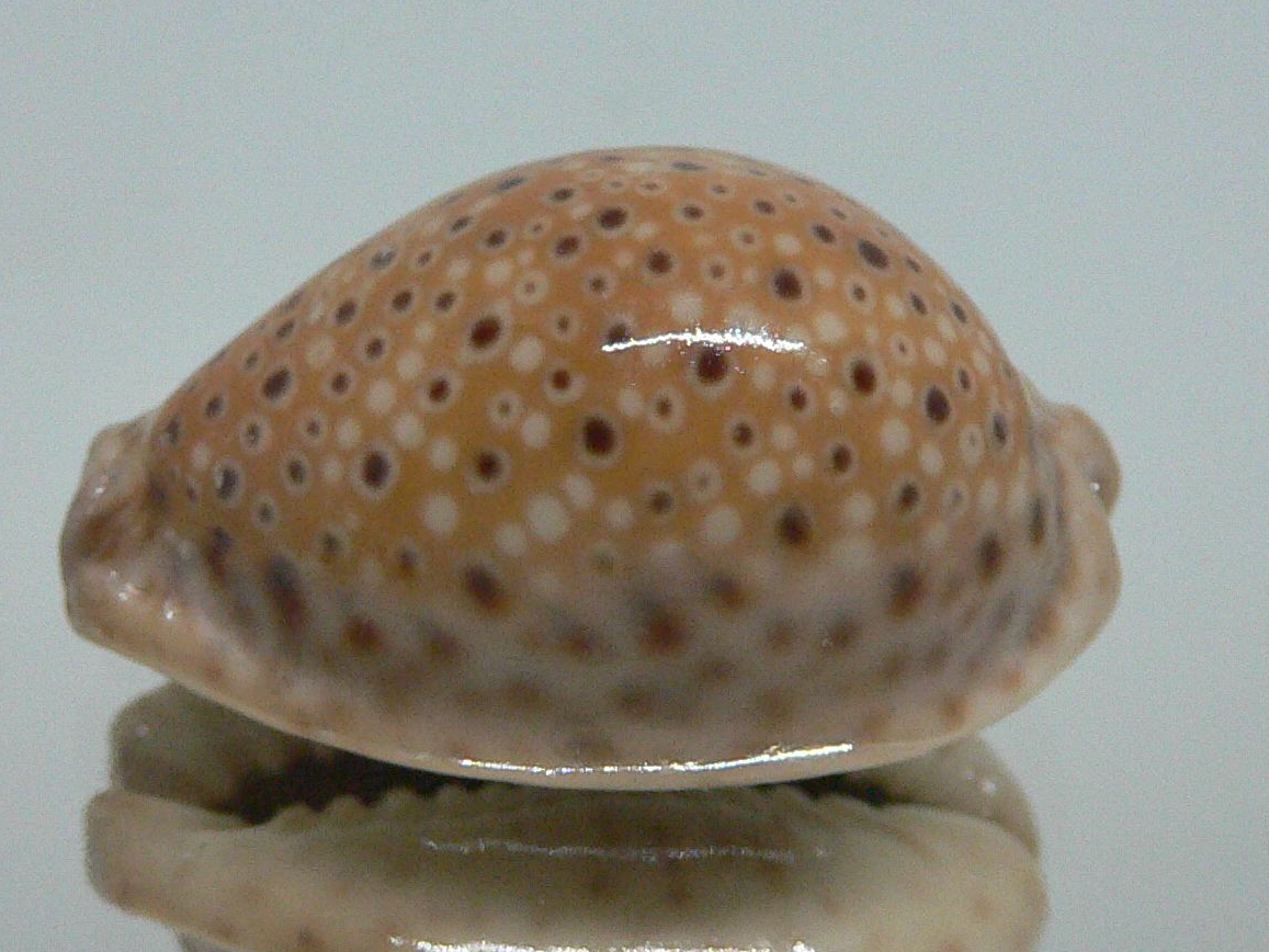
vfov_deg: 24.0
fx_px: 2236
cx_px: 581
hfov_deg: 31.7
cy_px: 560
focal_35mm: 61
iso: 200
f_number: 2.8
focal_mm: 4.6
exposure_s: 1/50
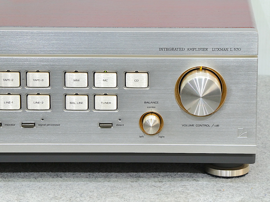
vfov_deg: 8.0
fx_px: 1443
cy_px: 101
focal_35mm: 185
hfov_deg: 10.7
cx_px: 135
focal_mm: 33.2
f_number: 5.6
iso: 200
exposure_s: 1/10
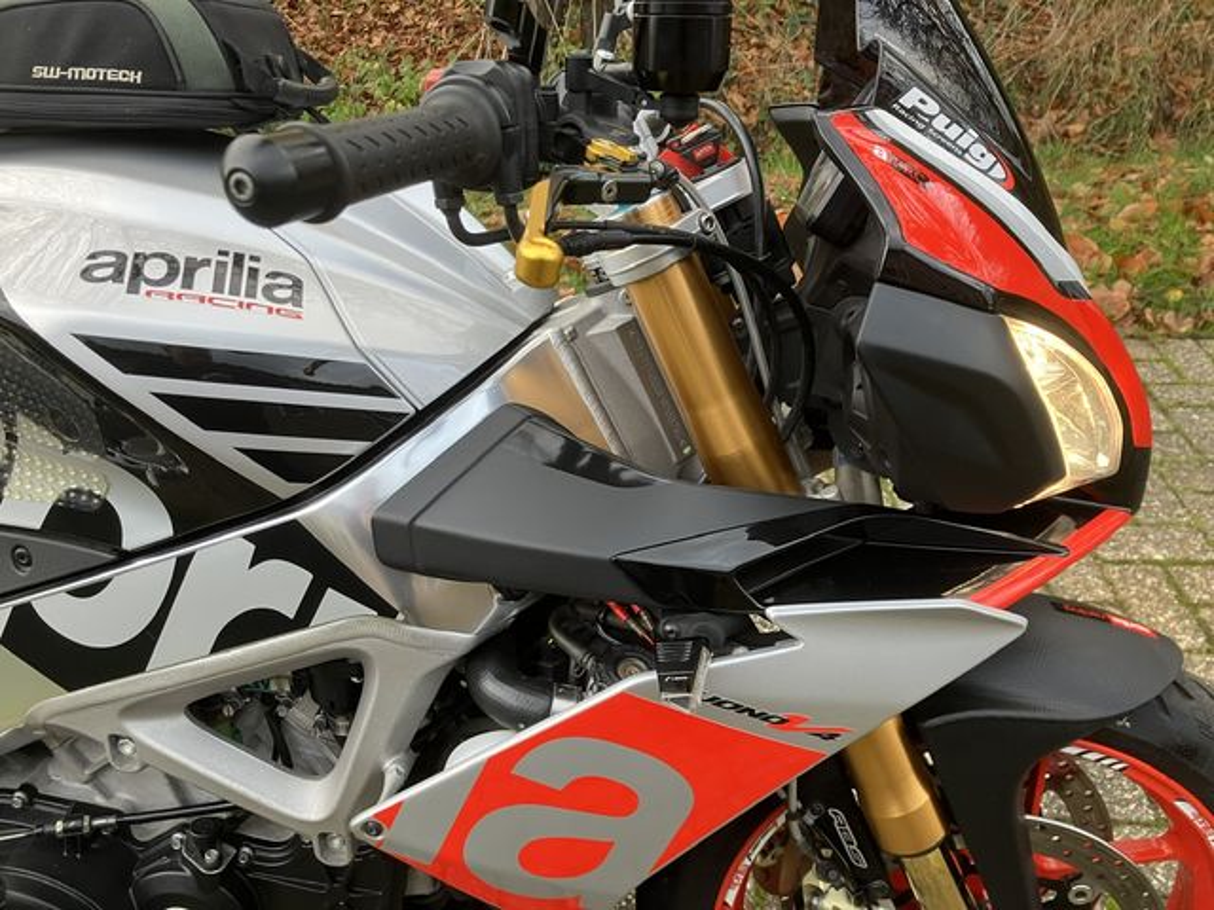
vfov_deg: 49.7
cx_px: 607
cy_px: 455
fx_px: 982
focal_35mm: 28
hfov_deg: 63.4
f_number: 1.8
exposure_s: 1/69
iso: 80
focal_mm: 3.99
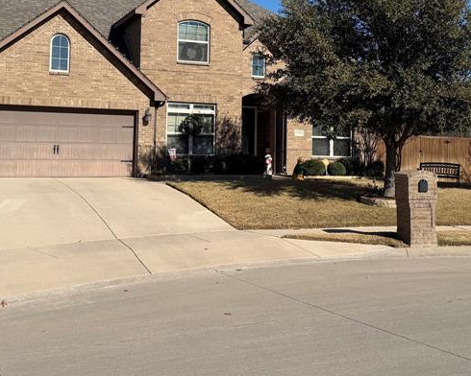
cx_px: 257
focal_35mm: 49
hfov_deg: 38.0
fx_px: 683
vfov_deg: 30.4
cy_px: 102
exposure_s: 1/7353
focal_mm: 6.76
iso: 80
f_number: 1.78
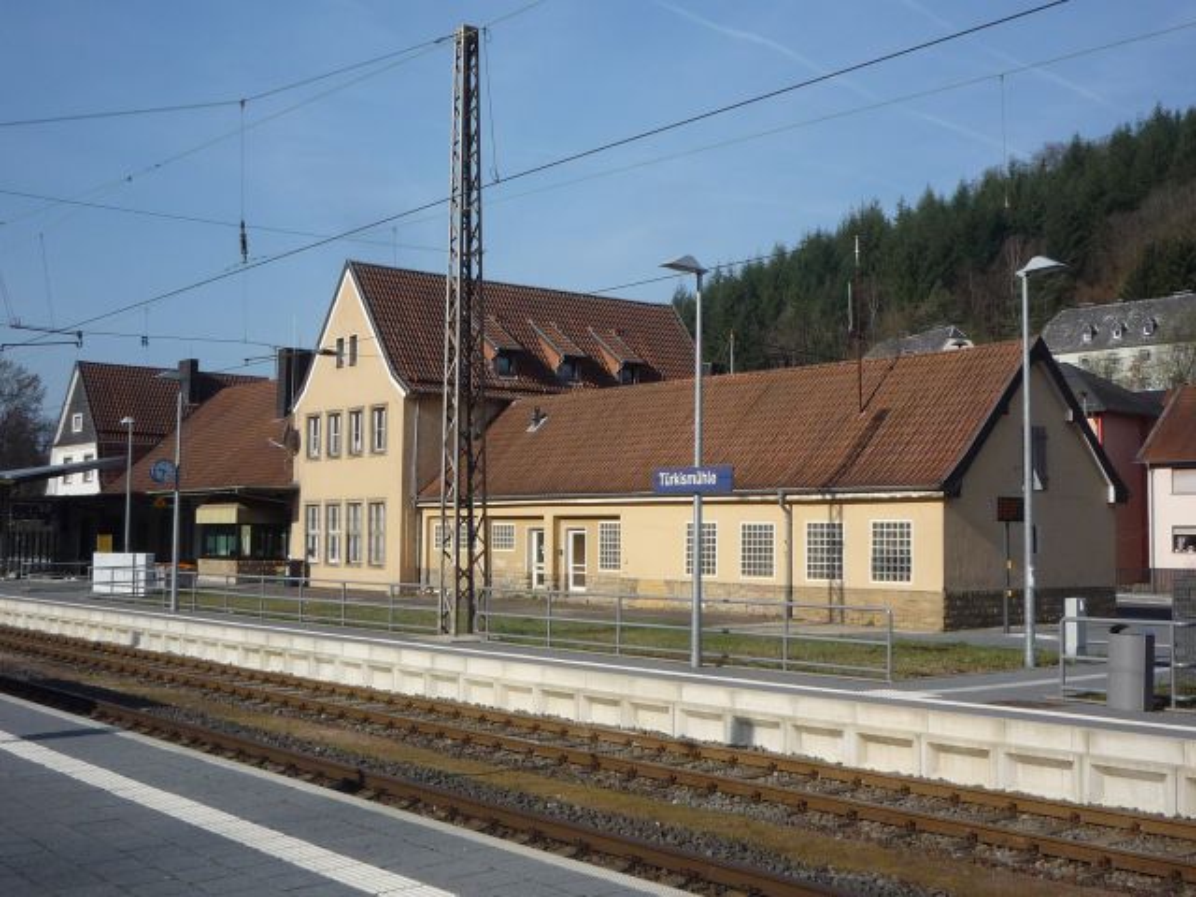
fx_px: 1451
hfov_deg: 44.8
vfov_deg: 34.3
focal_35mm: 42
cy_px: 448
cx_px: 598
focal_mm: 5.3
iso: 100
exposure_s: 1/500
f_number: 5.6
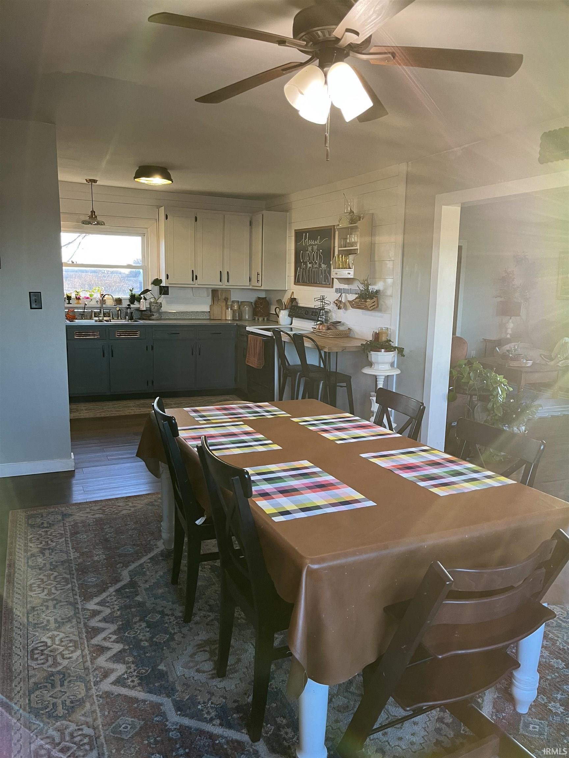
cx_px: 284
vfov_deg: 67.3
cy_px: 379
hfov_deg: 53.1
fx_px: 570
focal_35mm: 26
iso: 125
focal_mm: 5.1
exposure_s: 1/77
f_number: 1.6
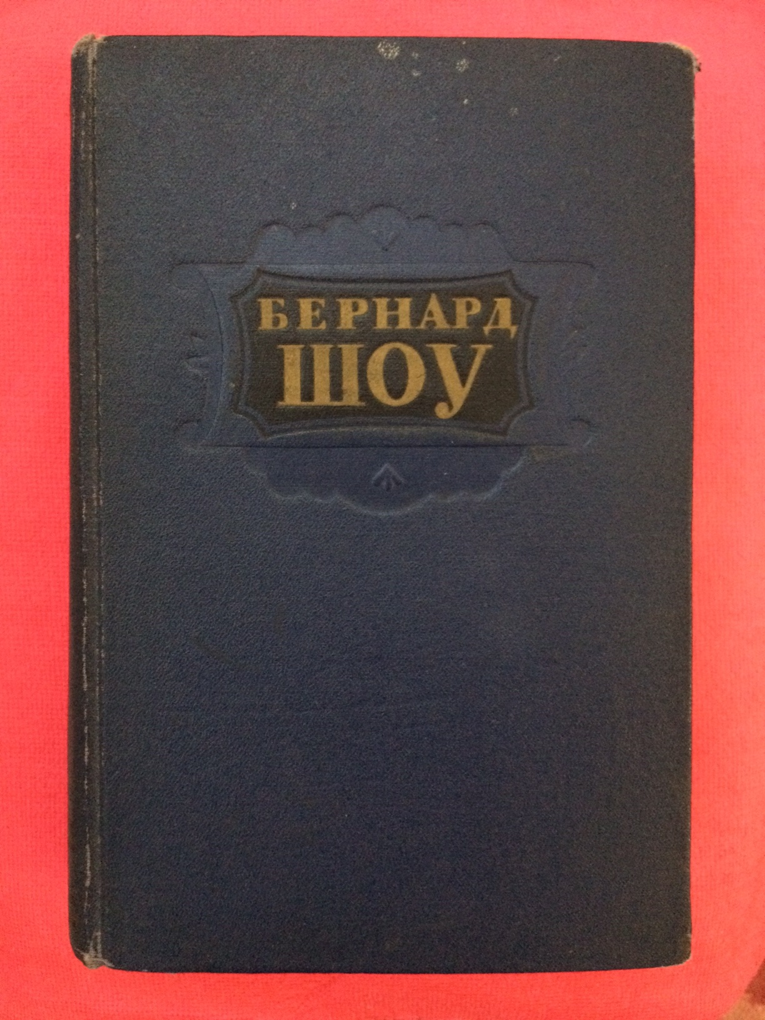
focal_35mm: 29
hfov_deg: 48.2
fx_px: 855
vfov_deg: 61.7
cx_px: 382
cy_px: 510
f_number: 2.2
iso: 400
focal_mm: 4.15
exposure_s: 1/17
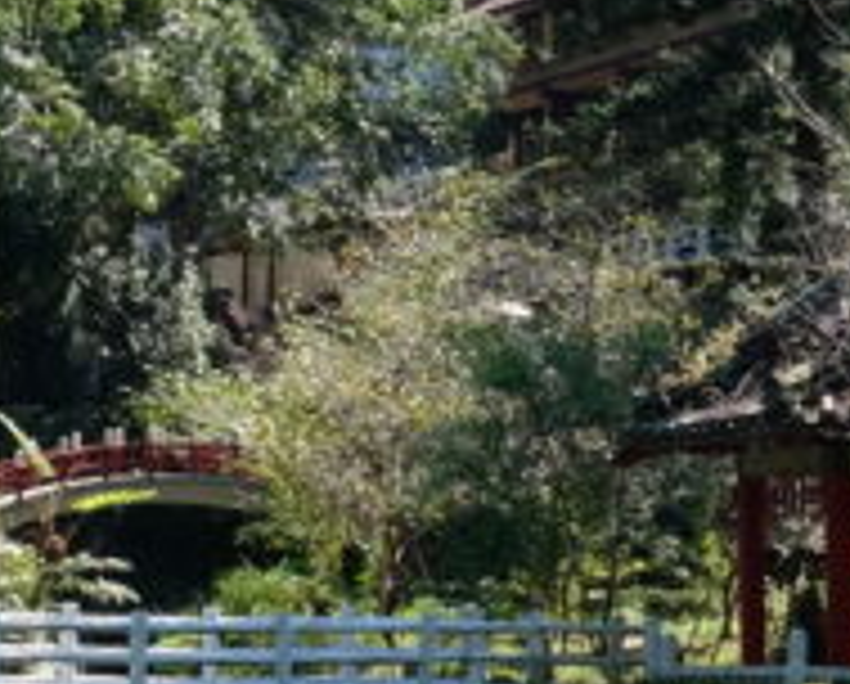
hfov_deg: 14.0
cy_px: 61
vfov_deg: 11.2
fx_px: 3454
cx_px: 630
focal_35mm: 137
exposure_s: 1/80
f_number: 11
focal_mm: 18
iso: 320
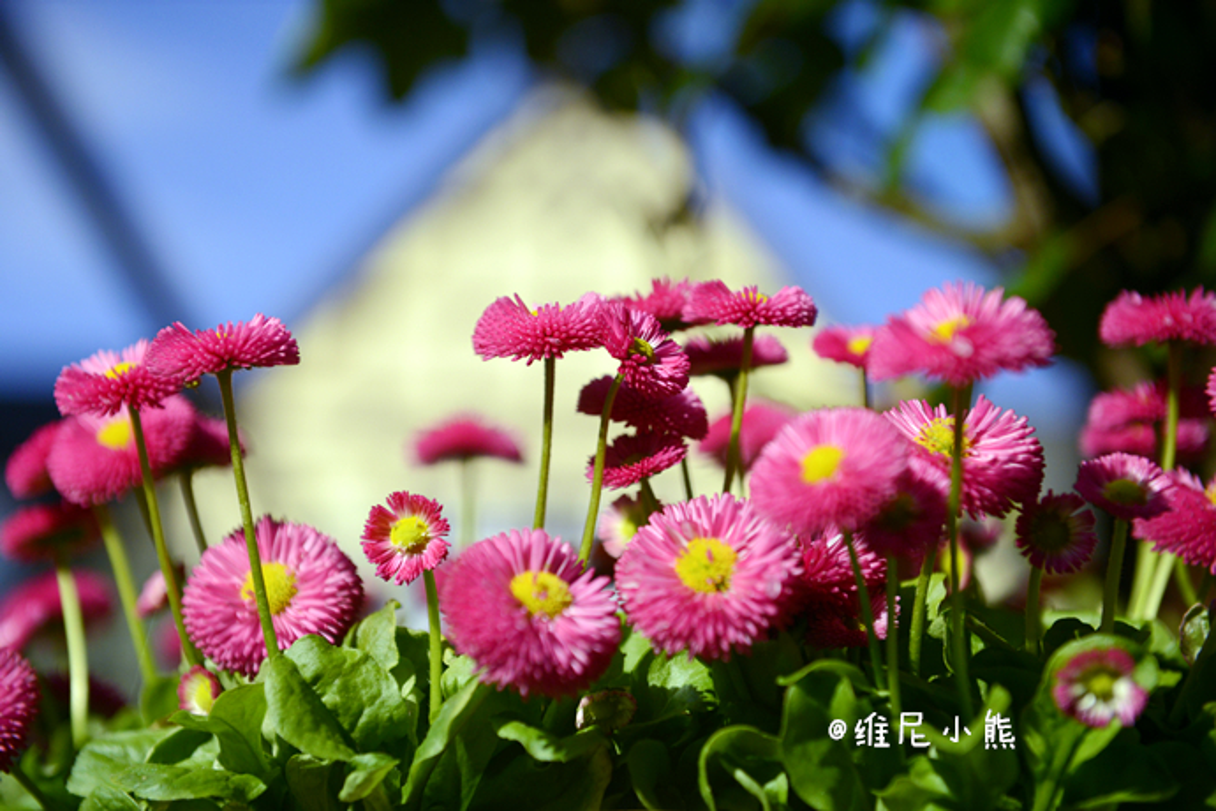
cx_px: 608
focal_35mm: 70
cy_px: 406
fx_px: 2364
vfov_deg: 19.5
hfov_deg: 28.8
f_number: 10
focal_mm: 70
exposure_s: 1/8000
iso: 900
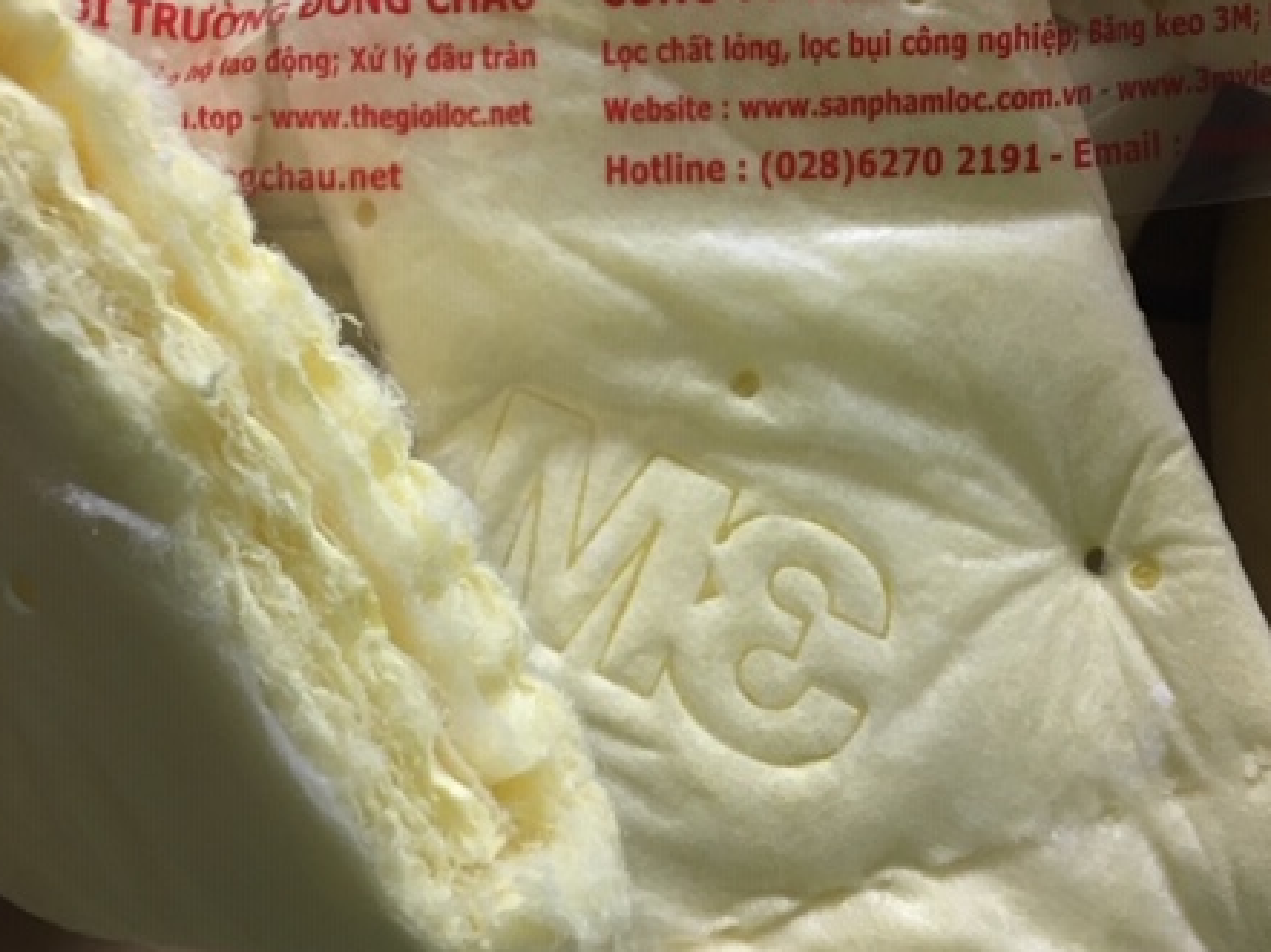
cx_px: 647
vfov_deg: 34.2
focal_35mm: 42
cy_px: 383
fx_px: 1541
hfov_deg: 44.8
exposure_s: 1/17
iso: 80
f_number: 2.2
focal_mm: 4.15
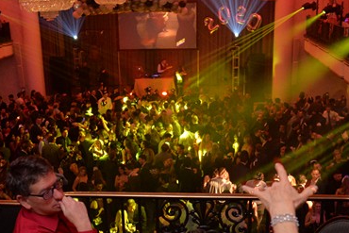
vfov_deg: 24.7
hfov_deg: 36.9
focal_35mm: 54
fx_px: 524
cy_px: 186
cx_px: 167
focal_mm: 20
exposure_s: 1/40
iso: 2000
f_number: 4
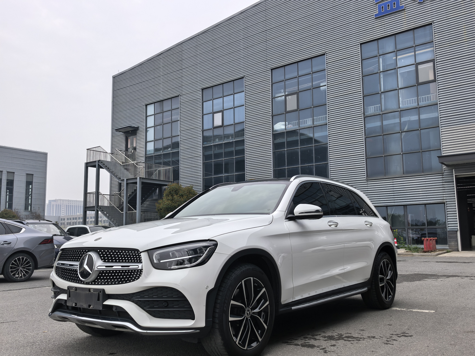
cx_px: 238
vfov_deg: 44.2
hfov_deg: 56.8
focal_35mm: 32
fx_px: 439
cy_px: 178
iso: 50
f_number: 2
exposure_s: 1/377
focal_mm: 6.98
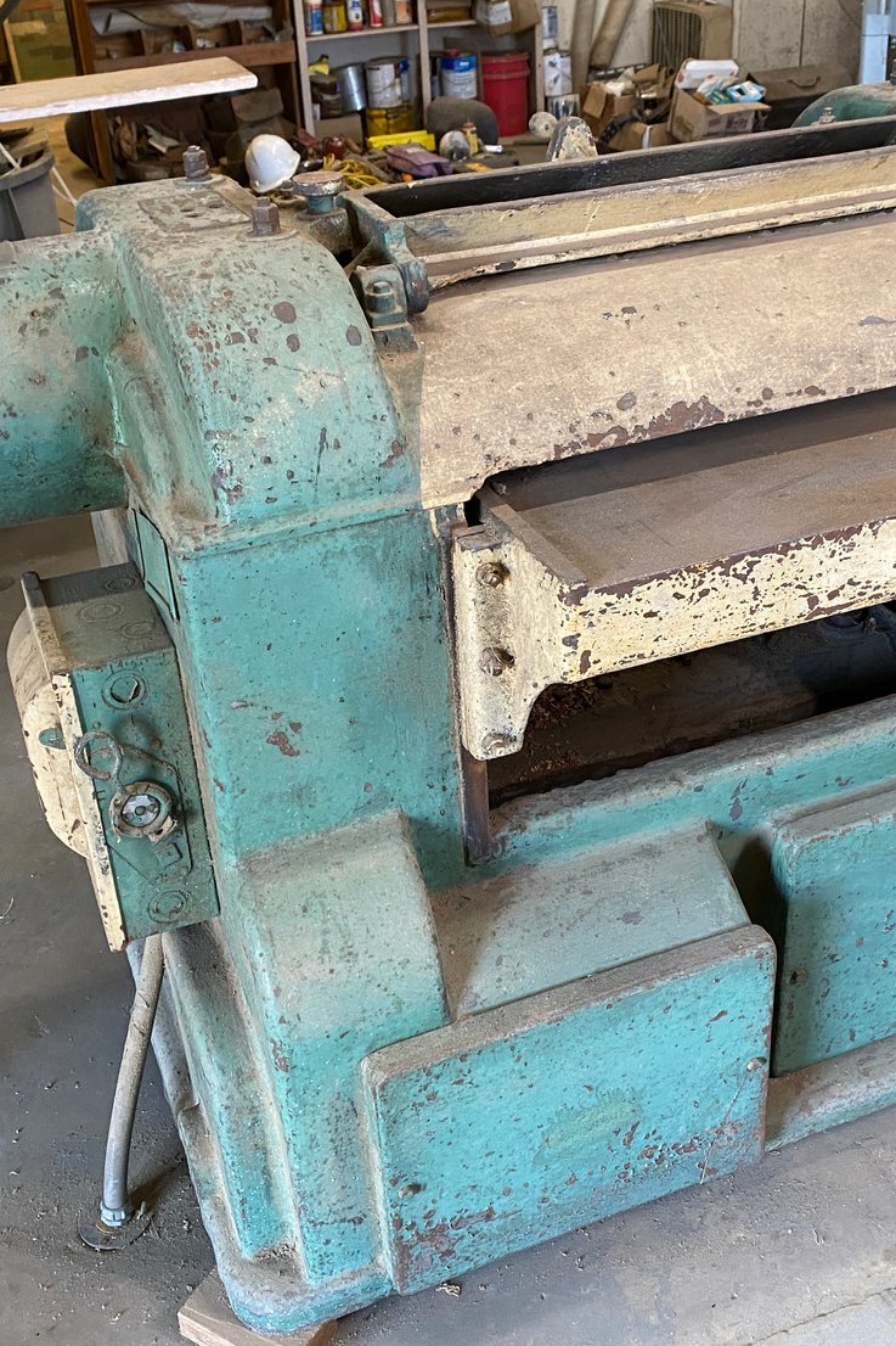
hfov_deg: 35.9
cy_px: 686
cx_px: 433
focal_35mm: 37
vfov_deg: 51.9
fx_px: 1382
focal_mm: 4.25
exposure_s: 1/60
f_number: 1.8
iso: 125
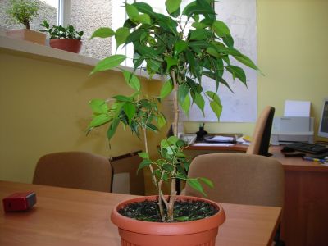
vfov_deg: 37.7
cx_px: 164
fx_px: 360
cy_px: 123
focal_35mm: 38
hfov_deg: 49.0
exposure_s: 1/30
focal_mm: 6.3
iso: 50
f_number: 3.2
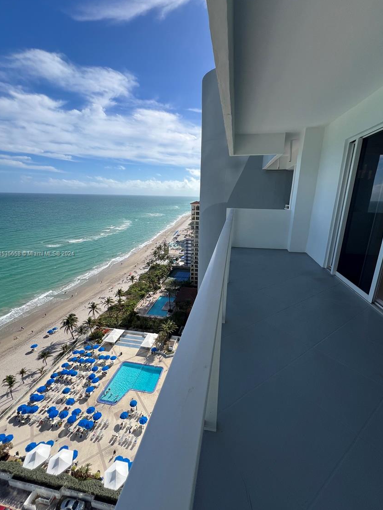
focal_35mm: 14
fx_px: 206
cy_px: 254
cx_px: 197
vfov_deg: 102.1
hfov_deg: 85.7
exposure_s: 1/1946
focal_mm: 1.57
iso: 32
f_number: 1.8
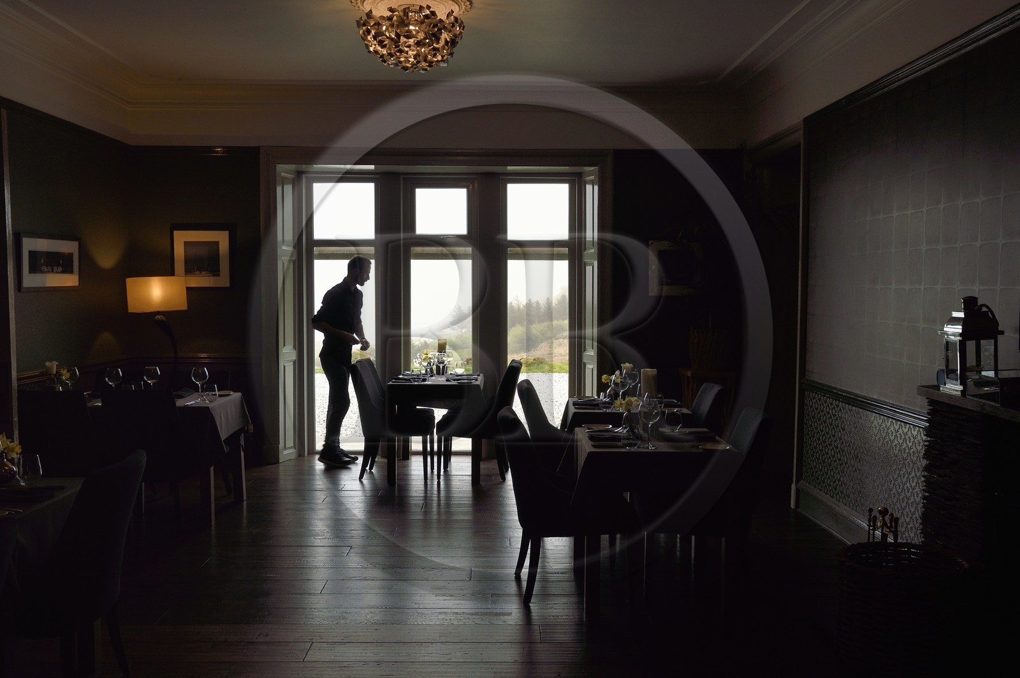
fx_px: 963
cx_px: 510
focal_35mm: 34
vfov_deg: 38.8
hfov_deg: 55.8
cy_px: 339
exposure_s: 1/50
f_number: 16
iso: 800
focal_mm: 34
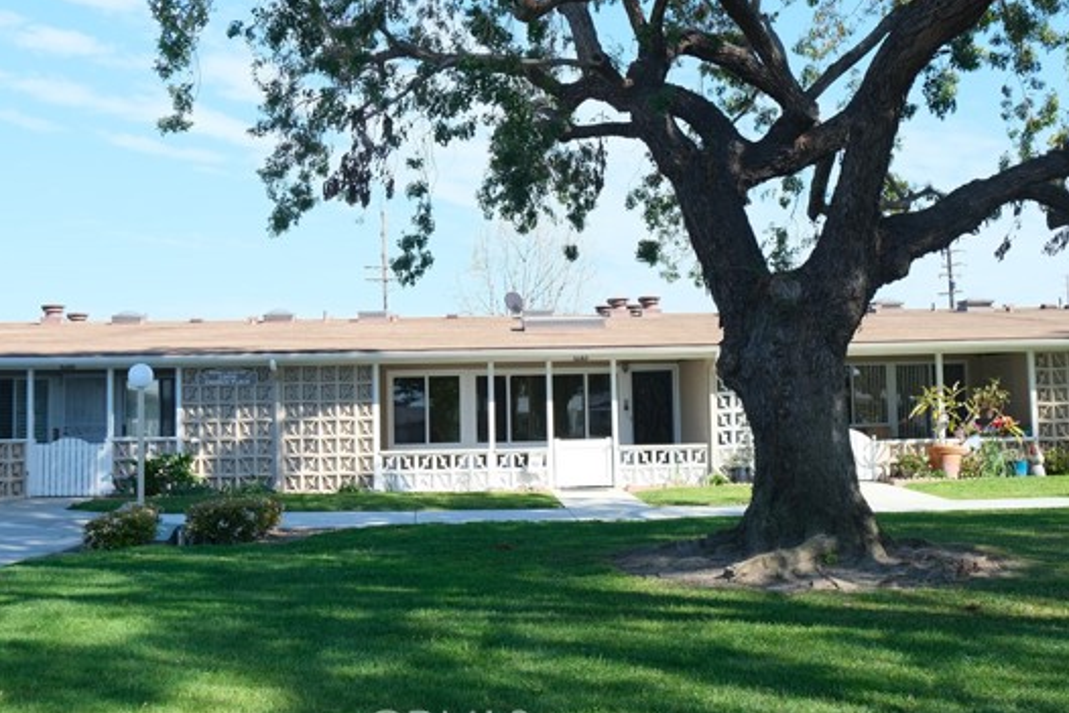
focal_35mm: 45
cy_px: 324
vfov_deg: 29.9
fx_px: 1337
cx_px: 518
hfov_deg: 43.6
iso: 320
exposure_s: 1/400
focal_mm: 24.9
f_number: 5.6
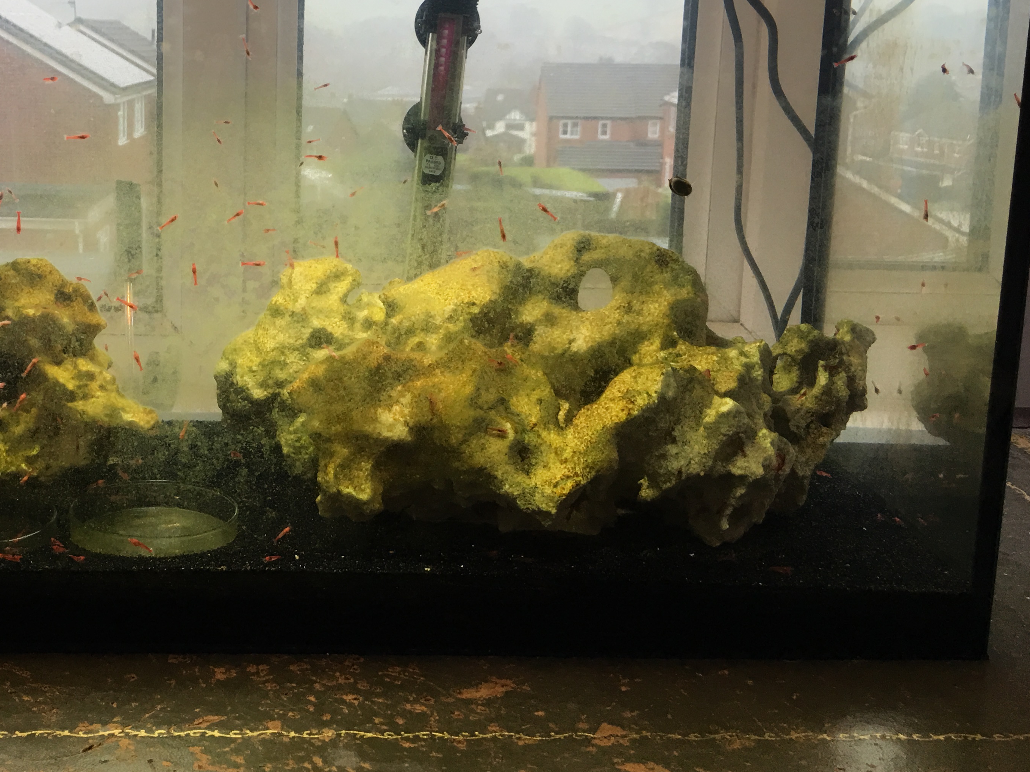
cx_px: 300
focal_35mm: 43
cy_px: 250
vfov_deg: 33.3
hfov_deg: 42.9
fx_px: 1279
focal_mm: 4.15
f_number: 2.2
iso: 32
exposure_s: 1/33
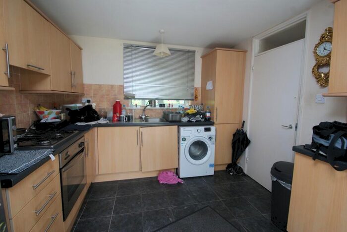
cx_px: 174
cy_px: 116
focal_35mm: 15
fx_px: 145
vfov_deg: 77.4
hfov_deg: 100.3
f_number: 5.6
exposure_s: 1/60
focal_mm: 10
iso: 400
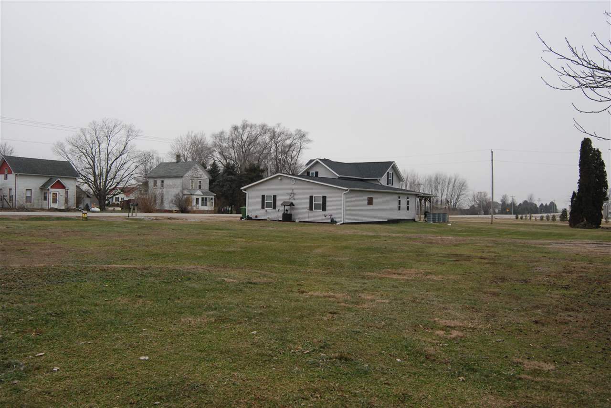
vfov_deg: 43.7
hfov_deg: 61.9
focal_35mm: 30
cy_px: 204
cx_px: 306
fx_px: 510
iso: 800
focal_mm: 20
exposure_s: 1/200
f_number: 7.1
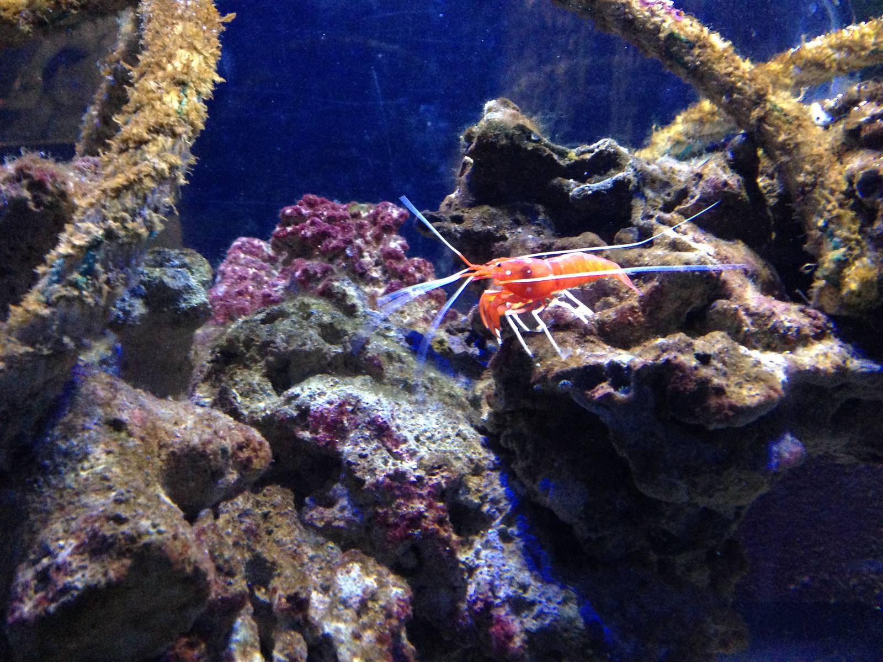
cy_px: 331
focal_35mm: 33
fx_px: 842
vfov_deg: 42.9
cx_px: 442
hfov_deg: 55.4
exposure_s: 1/15
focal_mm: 4.12
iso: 500
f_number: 2.4
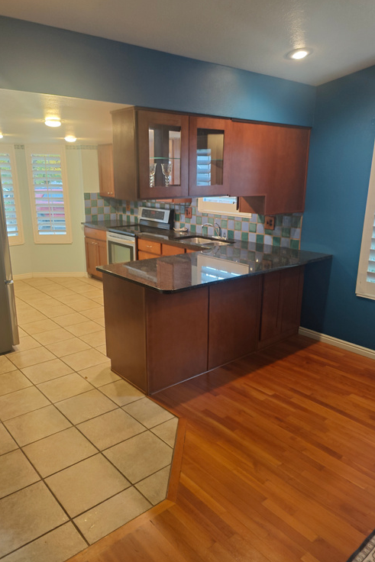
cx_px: 181
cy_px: 284
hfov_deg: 51.3
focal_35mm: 25
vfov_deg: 71.5
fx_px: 390
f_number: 1.8
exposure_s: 1/60
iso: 200
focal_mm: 6.06
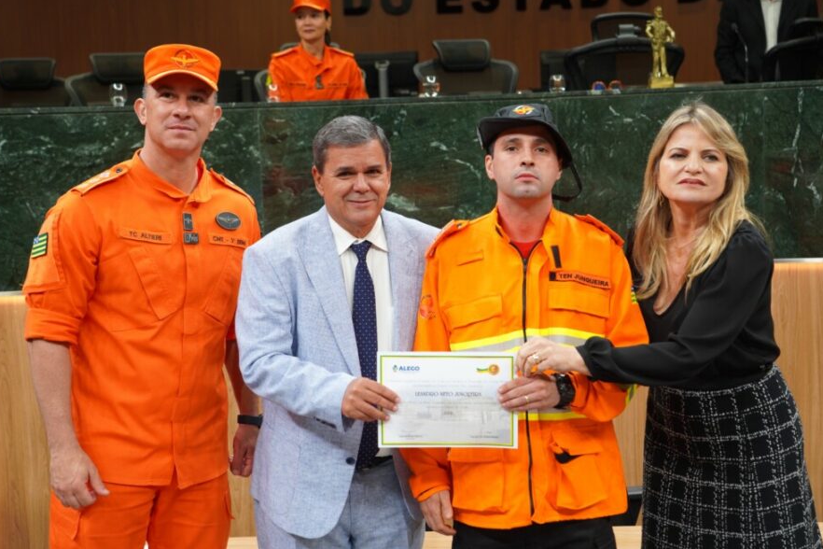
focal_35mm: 50
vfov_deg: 27.0
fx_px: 1143
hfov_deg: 39.6
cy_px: 277
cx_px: 409
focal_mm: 49
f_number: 5
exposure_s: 1/160
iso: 1000
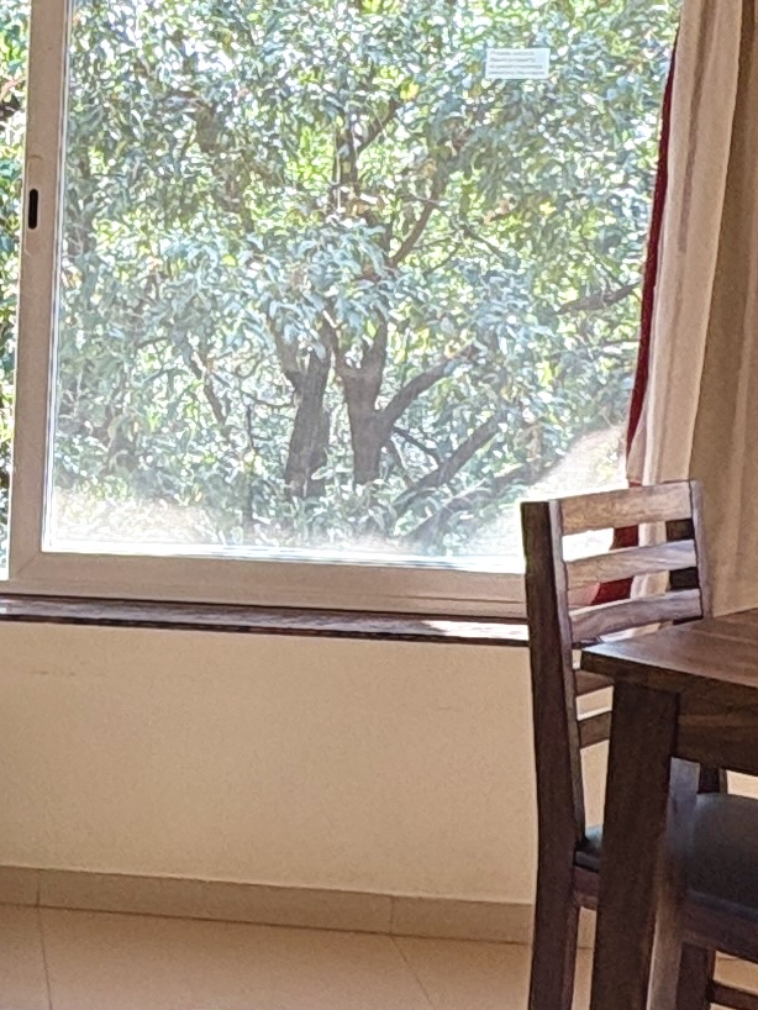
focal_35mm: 69
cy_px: 437
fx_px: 2014
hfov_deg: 18.5
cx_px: -431
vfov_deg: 28.1
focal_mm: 2.22
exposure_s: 1/99
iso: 64
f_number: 2.2
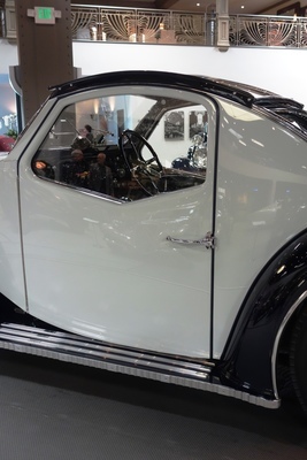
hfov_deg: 33.4
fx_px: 511
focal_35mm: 40
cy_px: 230
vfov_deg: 48.4
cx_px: 154
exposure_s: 1/50
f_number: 2.8
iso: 500
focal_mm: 14.75
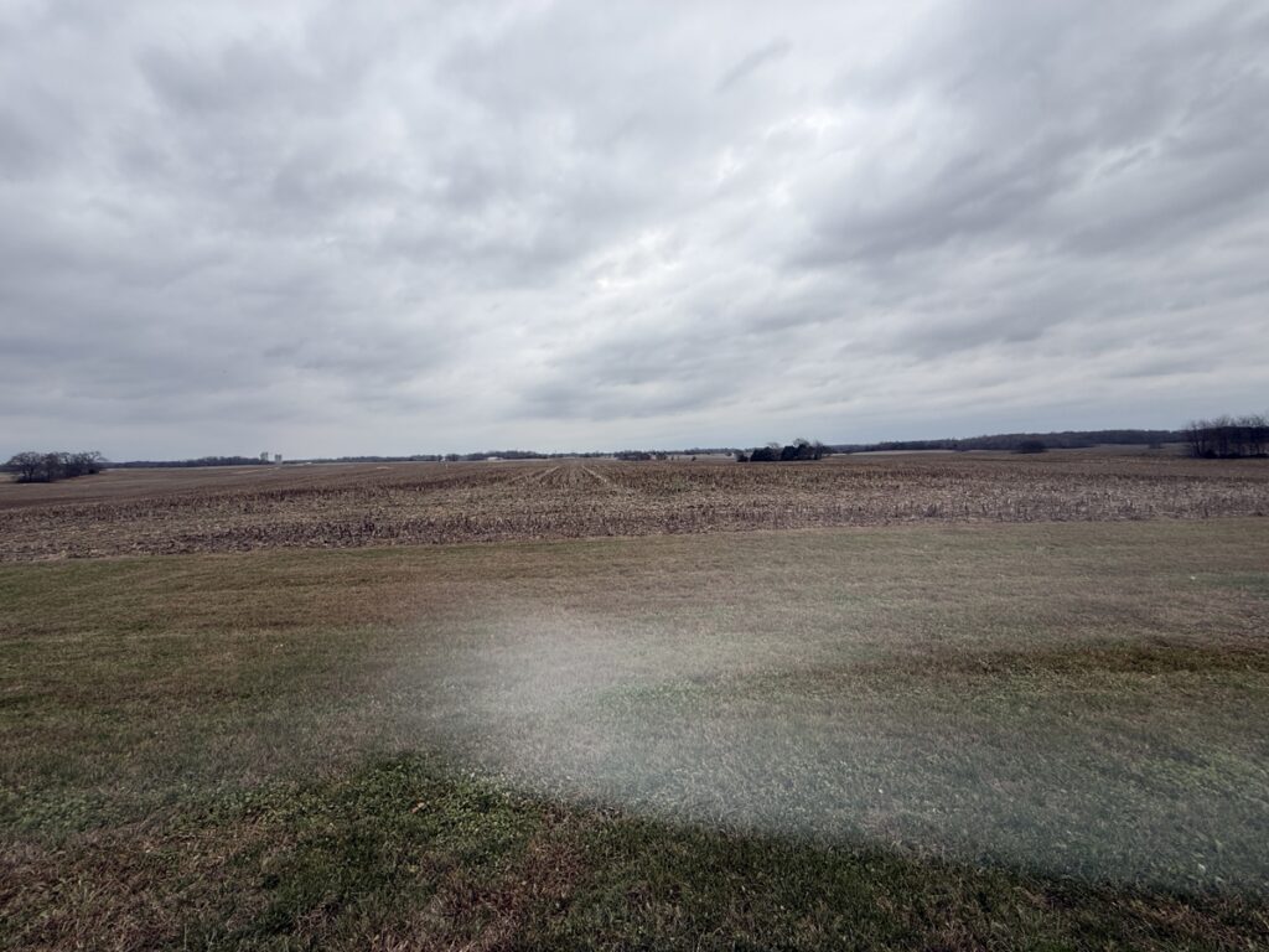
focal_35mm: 14
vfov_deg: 85.7
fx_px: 513
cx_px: 634
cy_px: 476
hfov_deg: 102.1
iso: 50
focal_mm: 2.22
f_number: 2.2
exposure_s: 1/1211
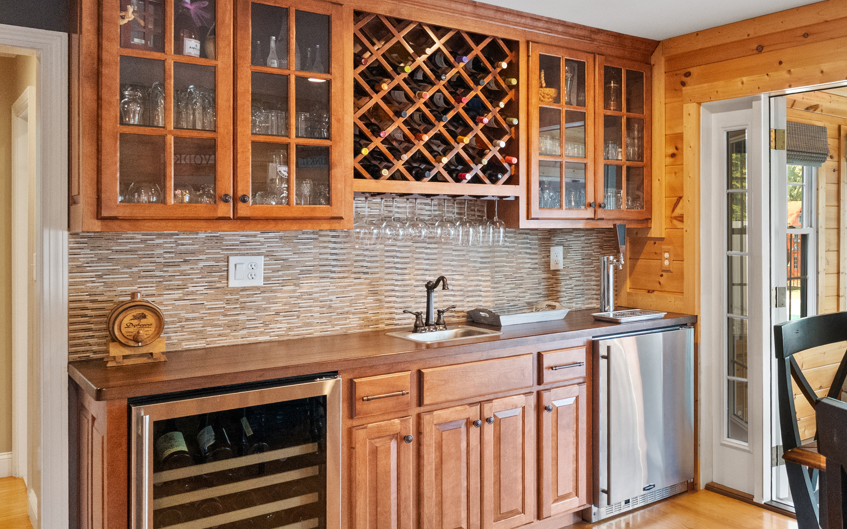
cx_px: 713
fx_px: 762
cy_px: 230
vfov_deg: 38.3
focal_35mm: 33
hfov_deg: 53.1
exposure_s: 1/30
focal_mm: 16
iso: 5000
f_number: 8
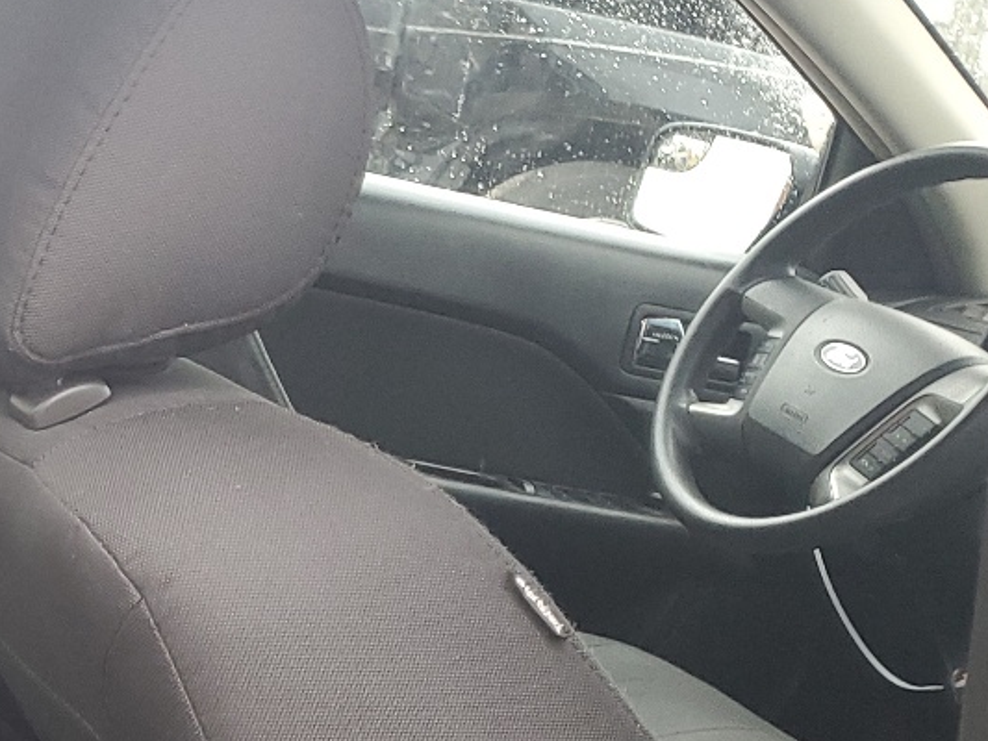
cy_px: 641
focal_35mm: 78
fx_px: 2227
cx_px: -361
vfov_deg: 18.6
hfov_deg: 22.0
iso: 86
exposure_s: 1/60.2
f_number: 1.5
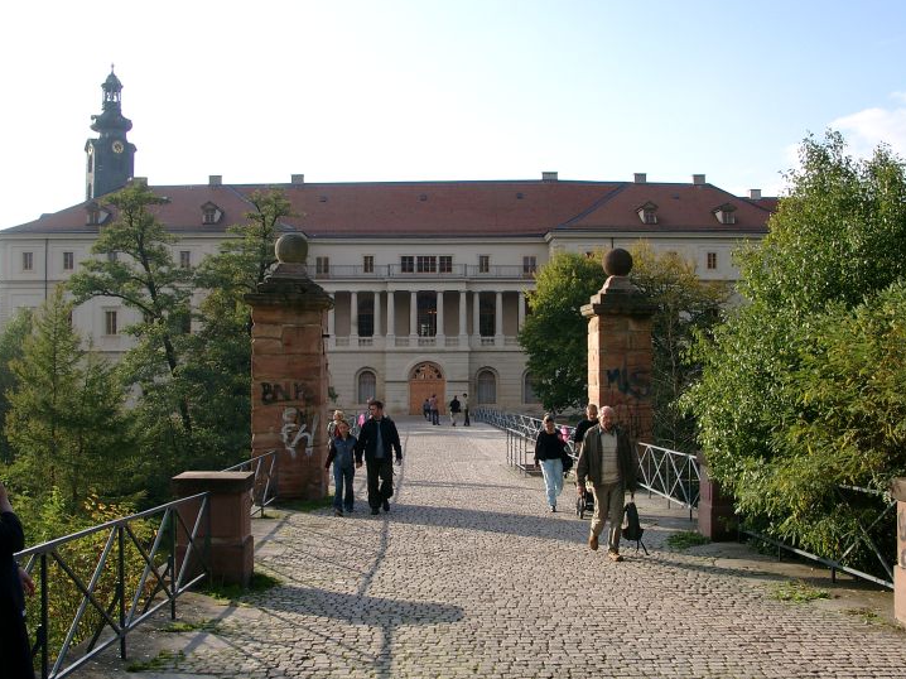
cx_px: 437
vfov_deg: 36.8
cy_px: 309
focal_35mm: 39
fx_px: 1020
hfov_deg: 47.9
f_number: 4
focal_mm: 7.39
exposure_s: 1/414
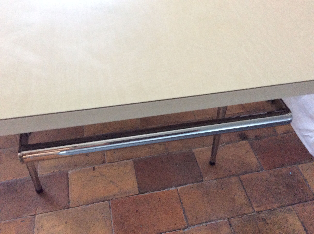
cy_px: 117
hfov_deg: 56.9
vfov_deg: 44.1
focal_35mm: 32
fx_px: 290
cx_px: 157
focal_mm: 3.3
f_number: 2.4
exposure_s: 1/25
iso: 250
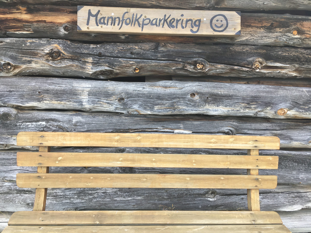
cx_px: 156
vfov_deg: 48.2
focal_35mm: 29
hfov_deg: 61.7
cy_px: 116
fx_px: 261
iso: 32
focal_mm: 4.15
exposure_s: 1/100
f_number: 2.2
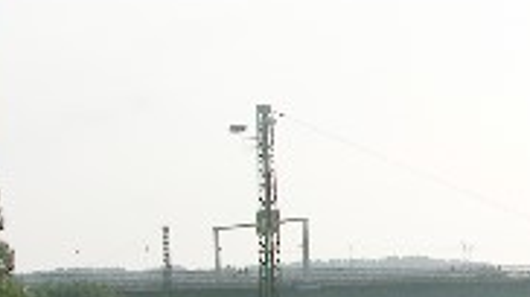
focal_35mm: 123
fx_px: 1727
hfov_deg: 16.7
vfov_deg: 9.7
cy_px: 317
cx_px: 636
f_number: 8
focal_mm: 9
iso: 50
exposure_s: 1/163
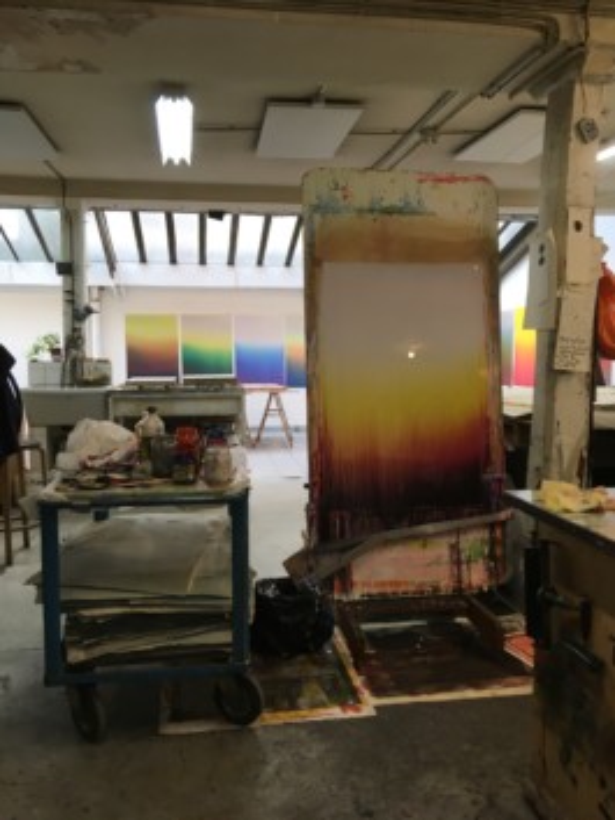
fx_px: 687
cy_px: 410
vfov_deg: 61.6
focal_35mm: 29
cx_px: 308
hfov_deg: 48.3
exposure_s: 1/33
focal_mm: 4.15
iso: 32
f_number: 2.2
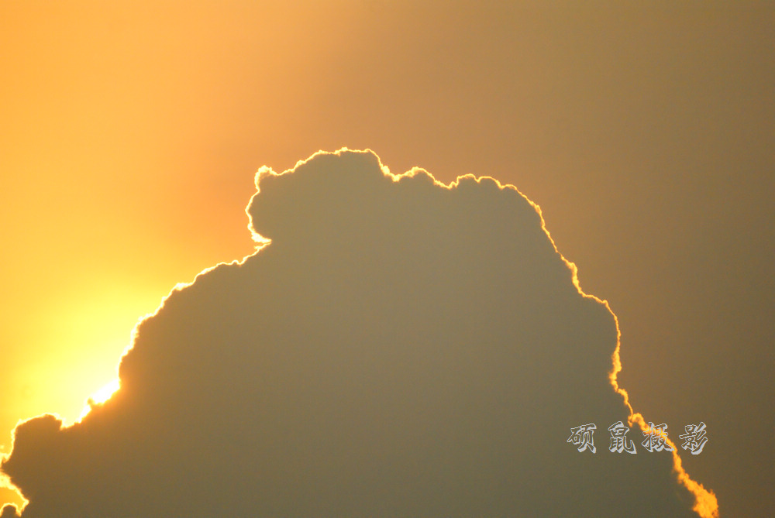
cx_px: 388
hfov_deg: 2.7
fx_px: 16162
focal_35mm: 750
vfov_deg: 1.8
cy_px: 259
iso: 1600
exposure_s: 1/4000
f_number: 8
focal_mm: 500
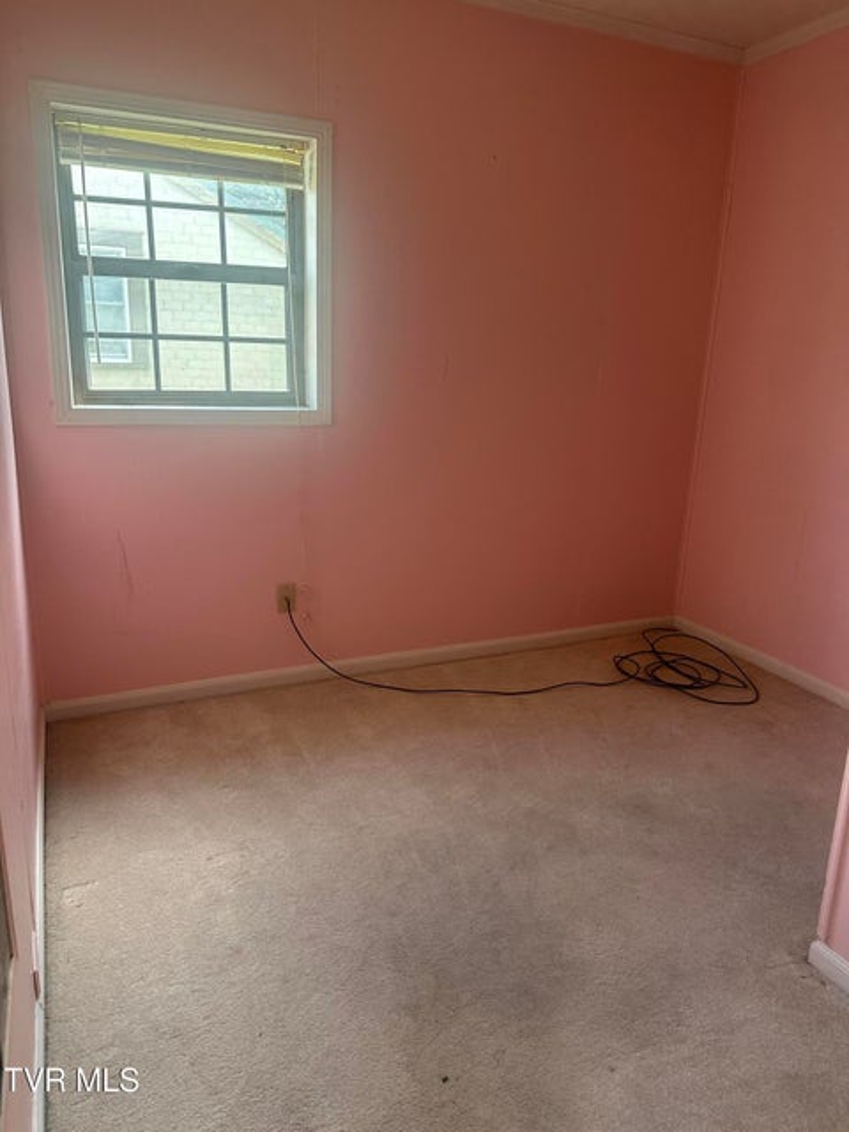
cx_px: 424
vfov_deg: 71.6
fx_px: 785
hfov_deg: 56.8
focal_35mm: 24
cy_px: 566
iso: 200
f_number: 1.78
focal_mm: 6.86
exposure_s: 1/121
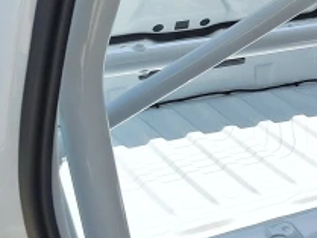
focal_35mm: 88
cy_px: 218
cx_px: 417
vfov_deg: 16.6
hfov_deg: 20.3
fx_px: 806
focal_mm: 5.54
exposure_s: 1/2469
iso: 40
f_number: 1.8
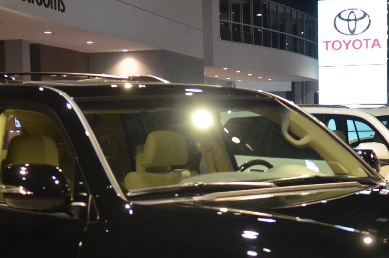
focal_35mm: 92
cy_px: 265
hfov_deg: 22.1
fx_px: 996
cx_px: 204
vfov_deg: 14.5
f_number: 2.8
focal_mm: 23
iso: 1600
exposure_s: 1/80
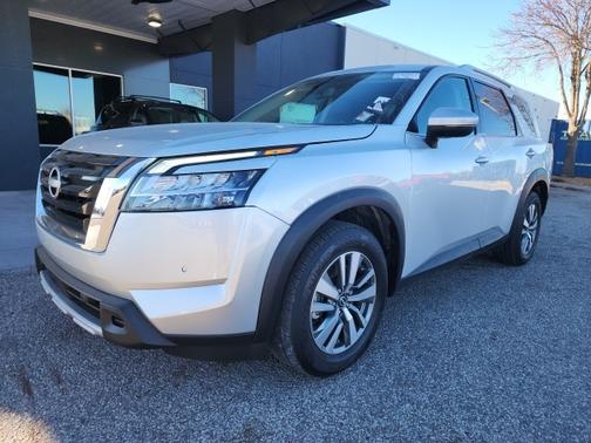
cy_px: 222
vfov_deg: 58.9
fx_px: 393
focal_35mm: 23
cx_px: 296
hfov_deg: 73.9
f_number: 1.8
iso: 50
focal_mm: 6.4
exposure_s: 1/196
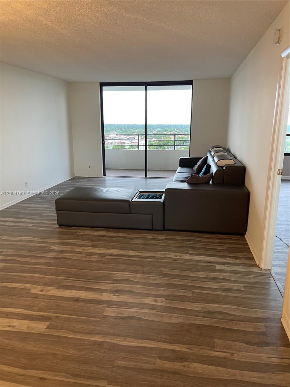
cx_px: 145
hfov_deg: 53.1
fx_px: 290
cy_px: 194
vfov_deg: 67.3
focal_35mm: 26
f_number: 1.6
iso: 100
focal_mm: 5.1
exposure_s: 1/60
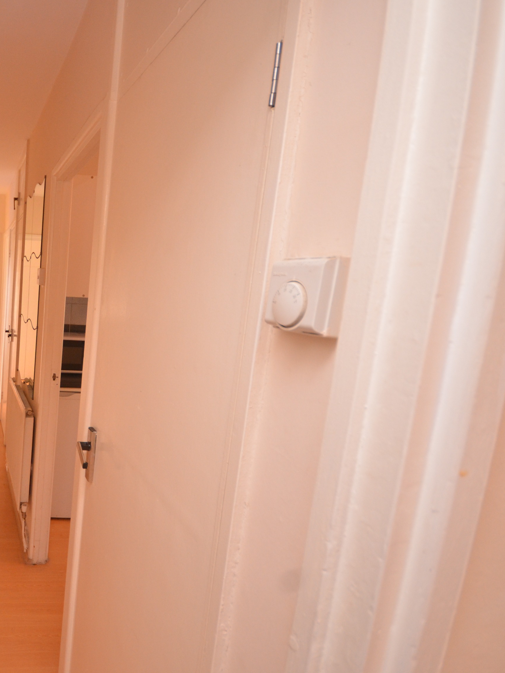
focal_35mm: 22
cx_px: 9
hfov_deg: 50.5
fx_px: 428
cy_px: 334
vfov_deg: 76.4
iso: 800
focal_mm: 10
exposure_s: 1/60
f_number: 4
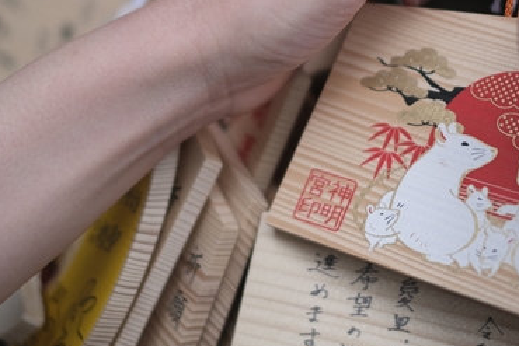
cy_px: 74
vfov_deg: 12.9
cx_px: 289
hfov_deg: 19.3
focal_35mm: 106
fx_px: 1529
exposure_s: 1/1600
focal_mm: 35
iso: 200
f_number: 1.4
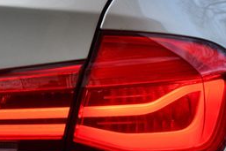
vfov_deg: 3.1
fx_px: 2817
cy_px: 89
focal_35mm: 449
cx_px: 77
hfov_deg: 4.6
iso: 320
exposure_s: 1/250
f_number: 5.6
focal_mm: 120
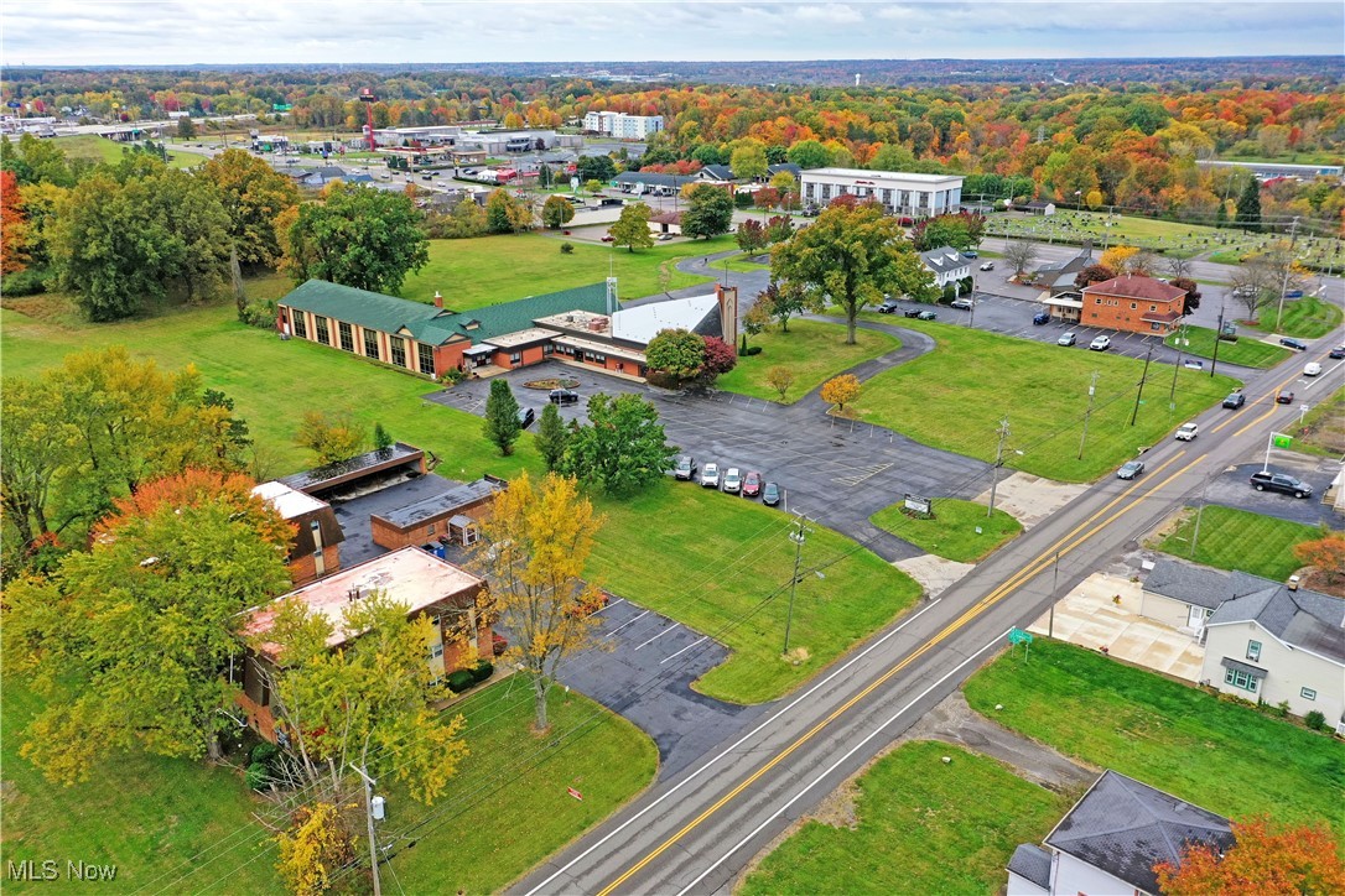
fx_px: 1046
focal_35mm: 28
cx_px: 672
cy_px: 448
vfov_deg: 46.4
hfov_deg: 65.5
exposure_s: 1/200
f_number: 5
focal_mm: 10.26
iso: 100
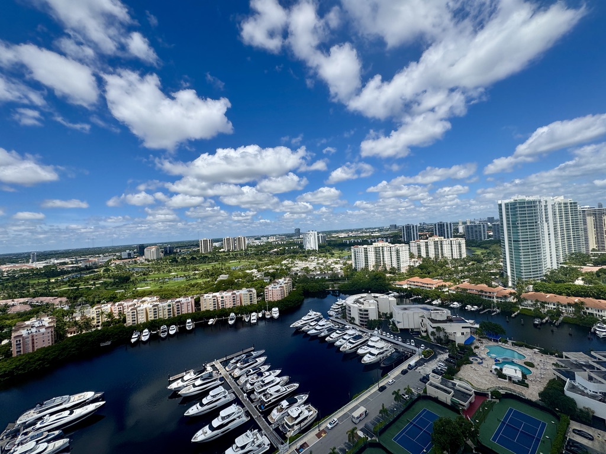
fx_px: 245
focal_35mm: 14
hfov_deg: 102.1
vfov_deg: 85.7
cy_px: 227
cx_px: 303
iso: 50
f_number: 2.2
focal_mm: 2.22
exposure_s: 1/3906
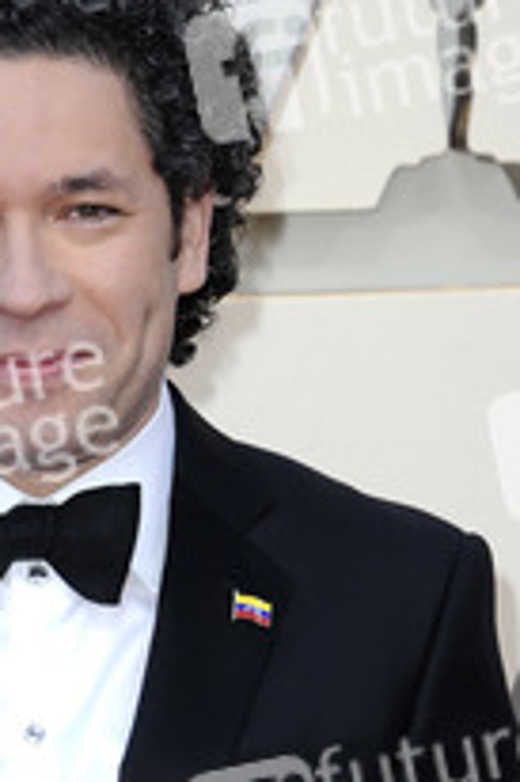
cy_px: 623
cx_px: 36
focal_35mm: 311
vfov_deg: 6.6
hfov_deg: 4.4
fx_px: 6749
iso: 800
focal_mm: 160
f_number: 8
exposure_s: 1/250
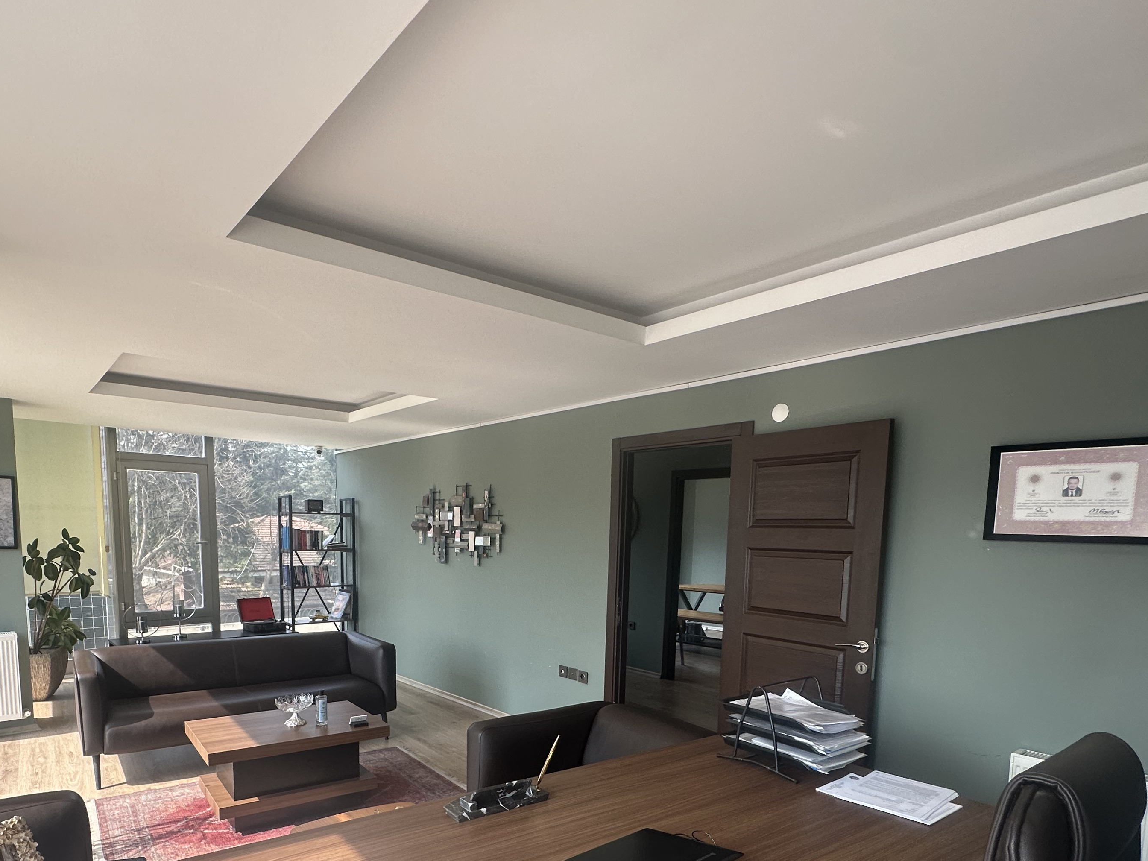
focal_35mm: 21
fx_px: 696
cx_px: 496
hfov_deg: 78.6
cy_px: 611
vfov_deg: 61.0
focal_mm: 2.22
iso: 100
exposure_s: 1/99
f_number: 2.2
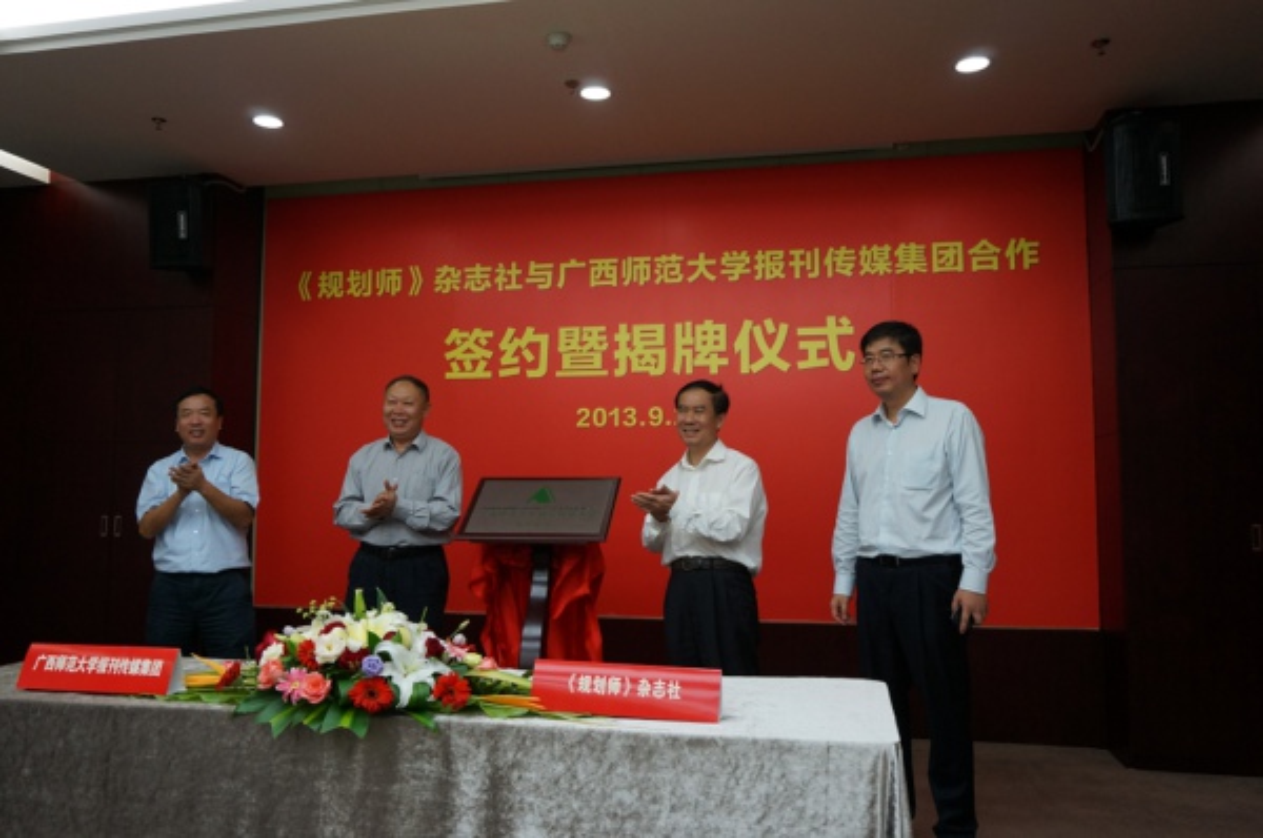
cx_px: 632
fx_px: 998
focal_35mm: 28
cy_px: 419
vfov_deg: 45.5
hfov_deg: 64.6
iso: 640
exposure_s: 1/160
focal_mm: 19
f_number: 4
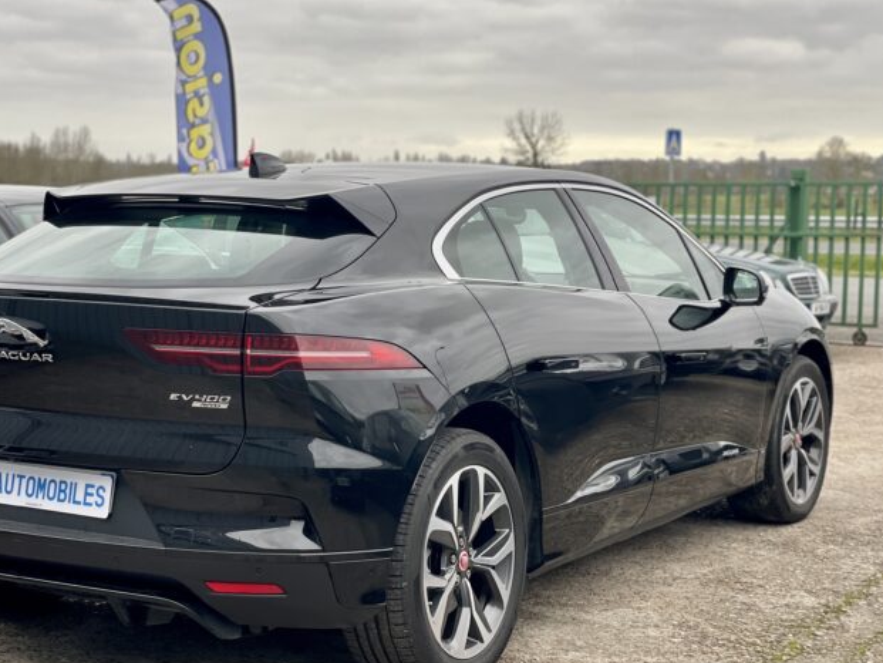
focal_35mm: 67
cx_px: 381
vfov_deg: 21.9
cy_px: 346
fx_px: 1709
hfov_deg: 28.9
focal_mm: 6
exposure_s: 1/122
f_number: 2
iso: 25
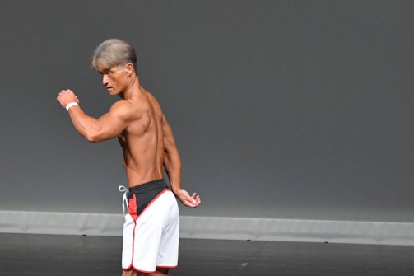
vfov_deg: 2.8
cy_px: 185
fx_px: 5575
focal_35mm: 485
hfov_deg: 4.3
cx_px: 177
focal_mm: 210
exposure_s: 1/400
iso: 5000
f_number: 5.6
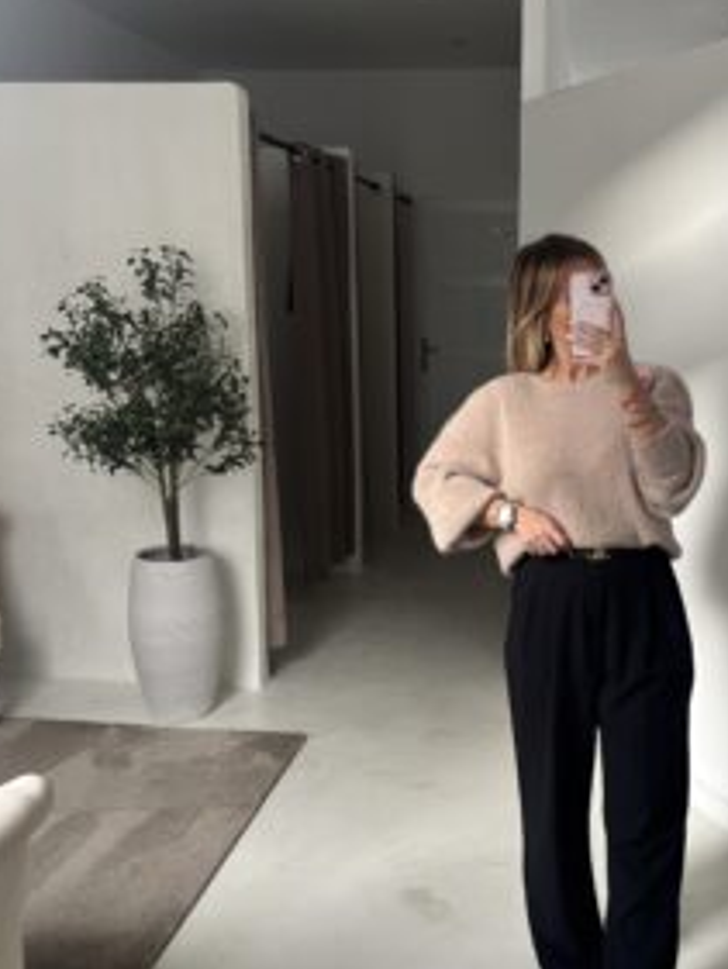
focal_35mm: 37
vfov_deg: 50.1
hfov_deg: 38.2
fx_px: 1037
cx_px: 493
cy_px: 503
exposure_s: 1/93
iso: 125
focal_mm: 5.96
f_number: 1.6
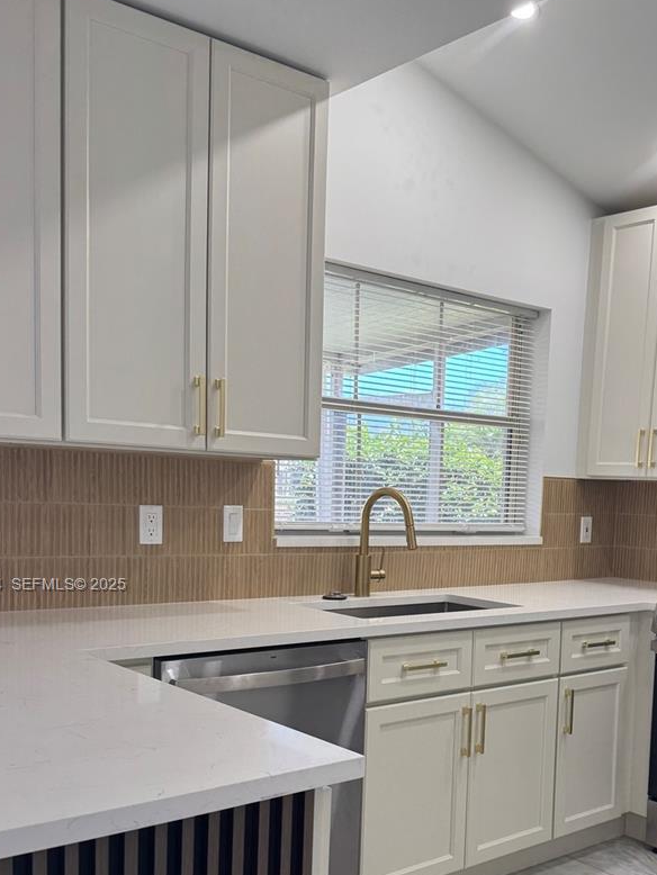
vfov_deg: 49.2
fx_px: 936
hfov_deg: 38.4
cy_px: 586
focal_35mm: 37
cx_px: 424
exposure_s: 1/120
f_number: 1.78
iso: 100
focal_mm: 6.76
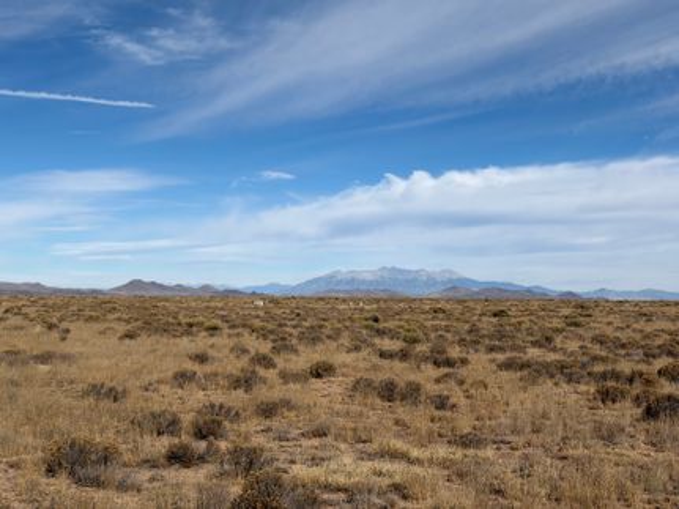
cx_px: 340
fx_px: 1020
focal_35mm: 52
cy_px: 254
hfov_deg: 36.8
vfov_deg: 28.0
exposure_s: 1/7042
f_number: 1.6
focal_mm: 5.96
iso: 32
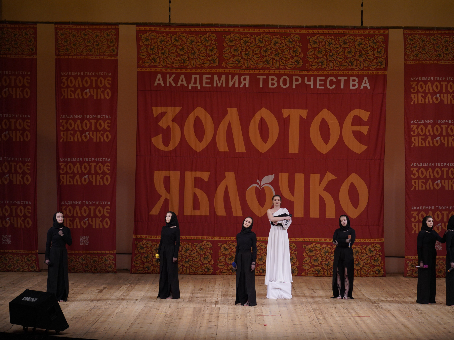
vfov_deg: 15.2
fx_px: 1272
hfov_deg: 20.2
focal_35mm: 97
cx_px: 253
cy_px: 170
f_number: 2.8
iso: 1600
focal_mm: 89
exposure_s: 1/400
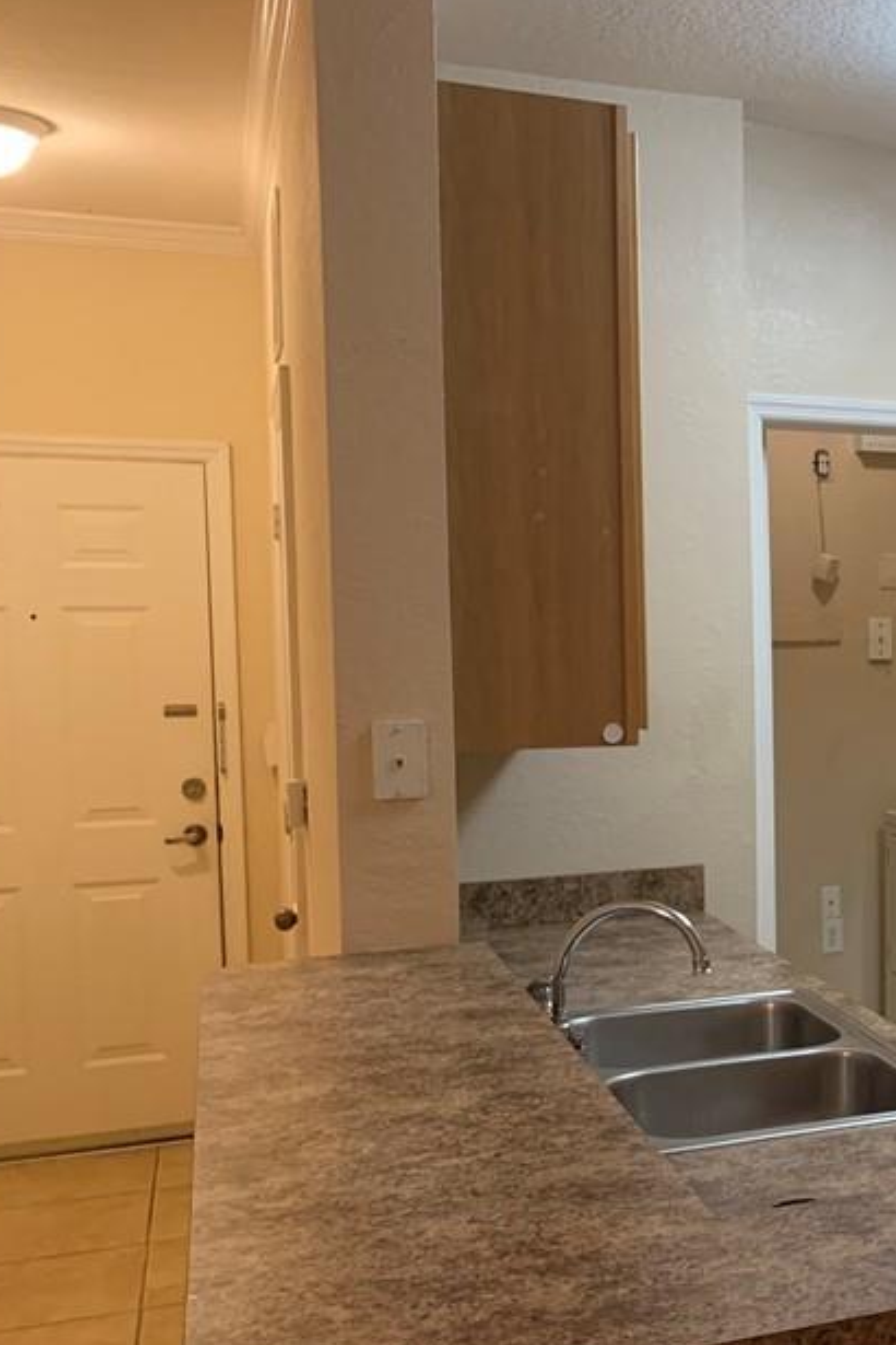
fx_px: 1680
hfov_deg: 26.4
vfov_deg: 43.5
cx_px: 1088
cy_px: 744
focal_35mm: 45
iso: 250
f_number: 1.8
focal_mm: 4.25
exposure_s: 1/60
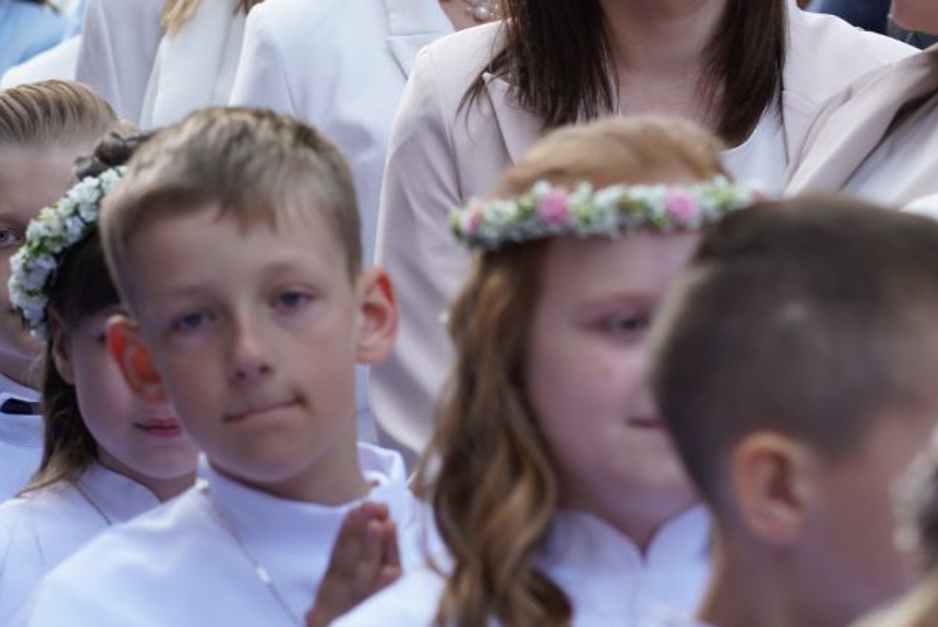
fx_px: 5682
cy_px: 2
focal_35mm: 218
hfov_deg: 9.4
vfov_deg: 6.3
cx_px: 793
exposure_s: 1/100
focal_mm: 105
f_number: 4
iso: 125
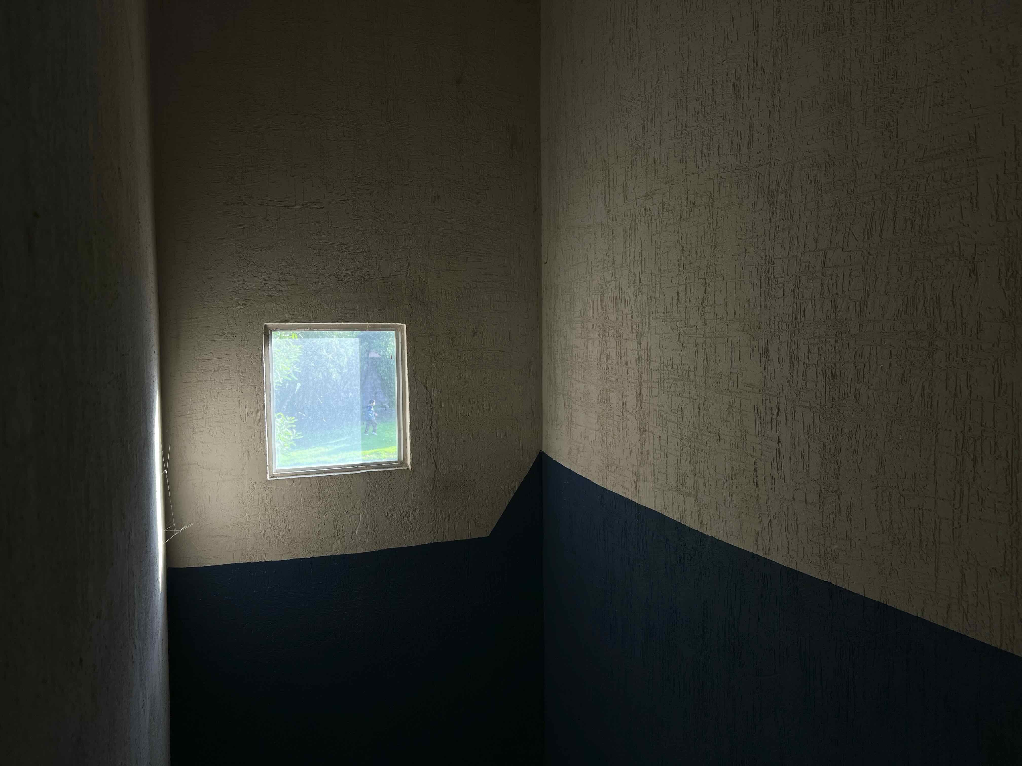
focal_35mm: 26
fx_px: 768
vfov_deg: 53.1
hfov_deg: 67.3
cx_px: 511
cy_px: 383
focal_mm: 5.7
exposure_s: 1/184
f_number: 1.5
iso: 40
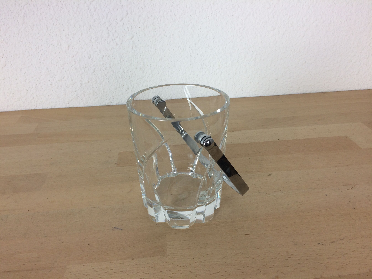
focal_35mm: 29
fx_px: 312
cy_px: 140
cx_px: 186
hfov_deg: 61.7
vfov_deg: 48.2
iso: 40
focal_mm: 4.15
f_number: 2.2
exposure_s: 1/50
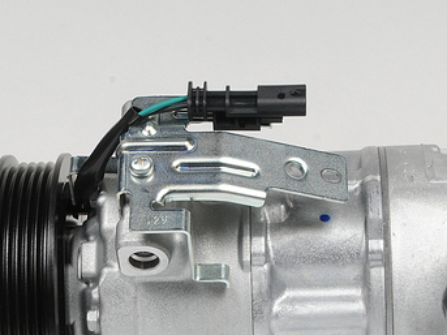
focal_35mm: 113
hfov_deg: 17.4
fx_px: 1459
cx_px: 291
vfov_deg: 13.1
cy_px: 255
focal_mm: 42
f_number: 19
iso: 400
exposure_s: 1/180
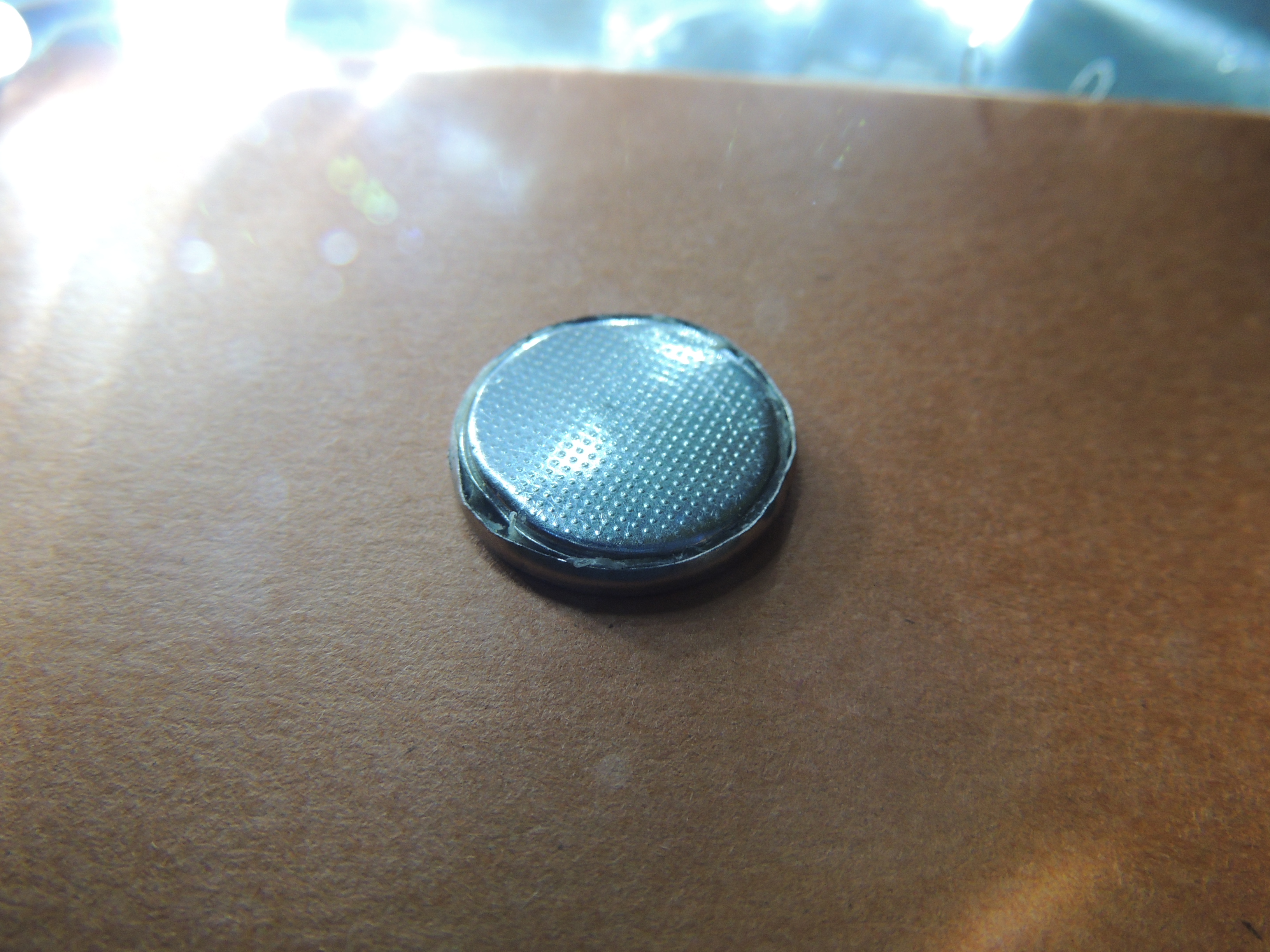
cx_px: 635
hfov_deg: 71.6
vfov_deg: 56.8
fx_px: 881
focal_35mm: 24
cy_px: 476
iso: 280
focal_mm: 4.3
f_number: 3
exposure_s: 1/30
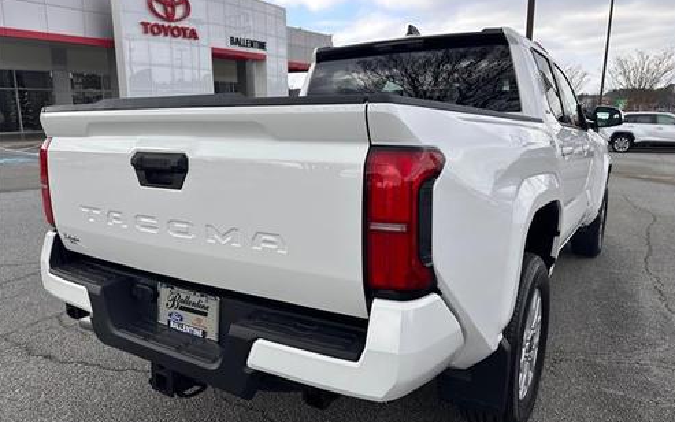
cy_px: 219
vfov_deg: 47.6
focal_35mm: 26
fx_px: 478
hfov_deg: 70.4
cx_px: 340
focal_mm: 6.86
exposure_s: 1/1845
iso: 80
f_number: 1.78
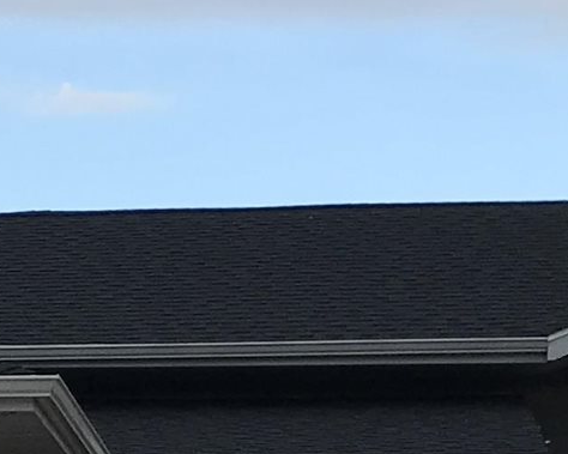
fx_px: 2975
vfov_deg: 8.6
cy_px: 630
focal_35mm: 177
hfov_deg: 10.7
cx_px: -171
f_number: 1.8
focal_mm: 3.99
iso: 20
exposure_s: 1/396
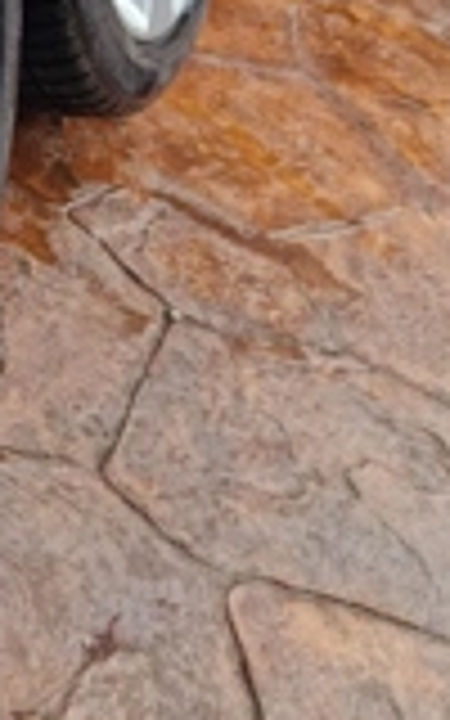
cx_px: -207
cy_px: -14
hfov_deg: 19.0
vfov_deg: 30.9
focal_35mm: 61
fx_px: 1197
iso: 125
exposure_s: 1/182
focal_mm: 5.4
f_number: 1.8
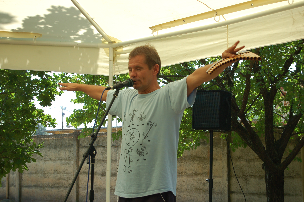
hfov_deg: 24.6
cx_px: 152
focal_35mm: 82
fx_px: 696
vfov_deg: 16.5
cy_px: 101
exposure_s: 1/200
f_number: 7.1
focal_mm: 55
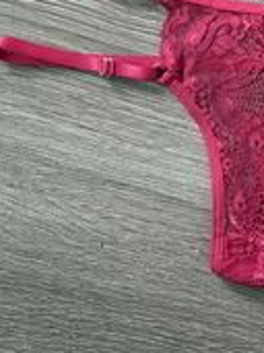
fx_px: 825
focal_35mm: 81
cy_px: -73
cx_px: 295
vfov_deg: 22.2
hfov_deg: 17.5
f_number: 1.6
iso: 200
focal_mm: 5.96
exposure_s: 1/50
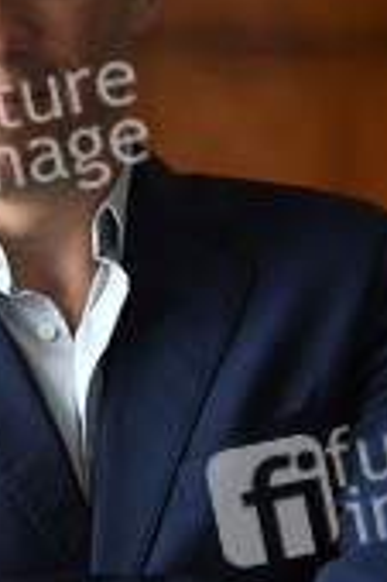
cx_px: 72
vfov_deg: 7.8
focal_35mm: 264
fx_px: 4265
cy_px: 315
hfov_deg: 5.2
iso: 800
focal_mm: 112
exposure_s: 1/100
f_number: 3.5
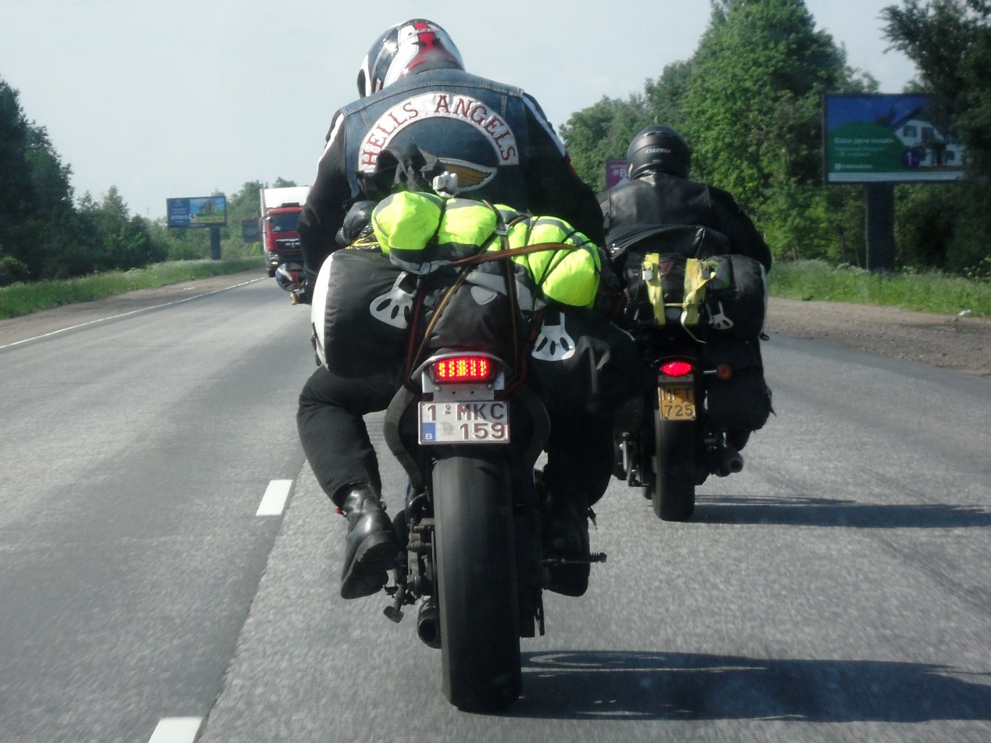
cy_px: 372
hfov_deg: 18.5
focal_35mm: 106
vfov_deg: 14.0
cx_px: 492
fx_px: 3035
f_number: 5.8
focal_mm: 18.9
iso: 80
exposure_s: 1/180
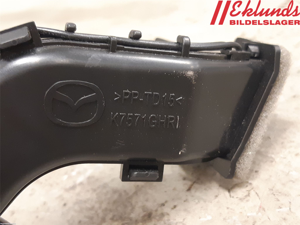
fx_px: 225
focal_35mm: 26
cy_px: 112
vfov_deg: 53.1
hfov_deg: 67.3
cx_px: 150
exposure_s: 1/25
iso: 250
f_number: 1.7
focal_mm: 3.93
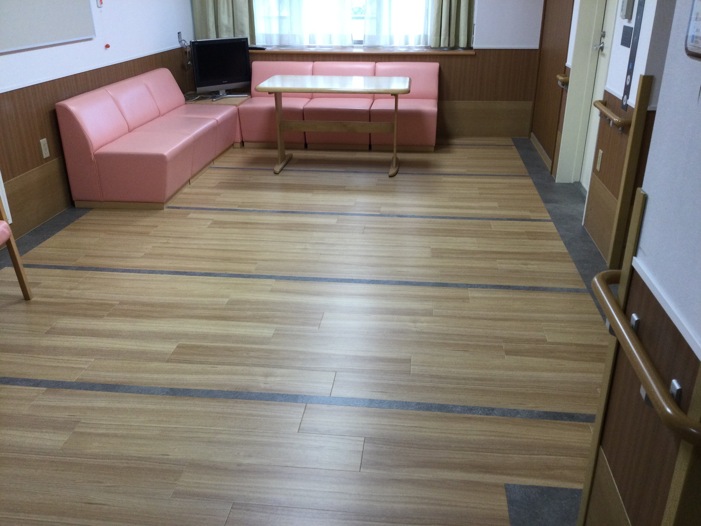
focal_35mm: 31
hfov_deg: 58.4
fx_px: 628
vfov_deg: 45.4
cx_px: 350
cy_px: 263
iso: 64
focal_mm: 3.3
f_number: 2.4
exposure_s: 1/30
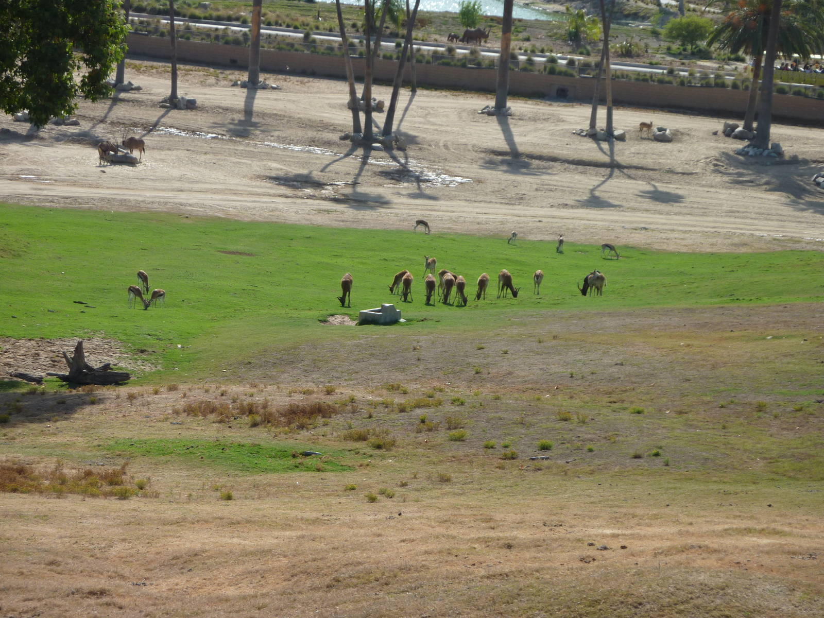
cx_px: 412
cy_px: 309
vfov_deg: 11.6
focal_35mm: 128
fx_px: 3047
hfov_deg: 15.4
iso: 80
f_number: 4.4
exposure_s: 1/400
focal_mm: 21
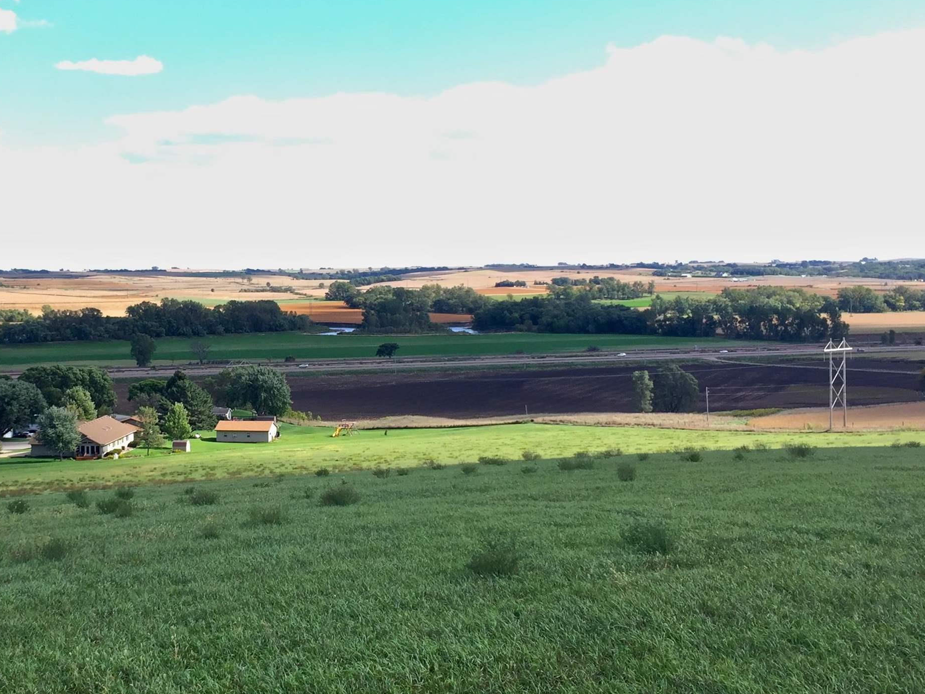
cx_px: 265
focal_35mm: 48
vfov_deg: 30.3
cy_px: 376
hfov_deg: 38.9
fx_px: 1283
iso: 32
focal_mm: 4.15
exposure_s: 1/527
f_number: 2.2
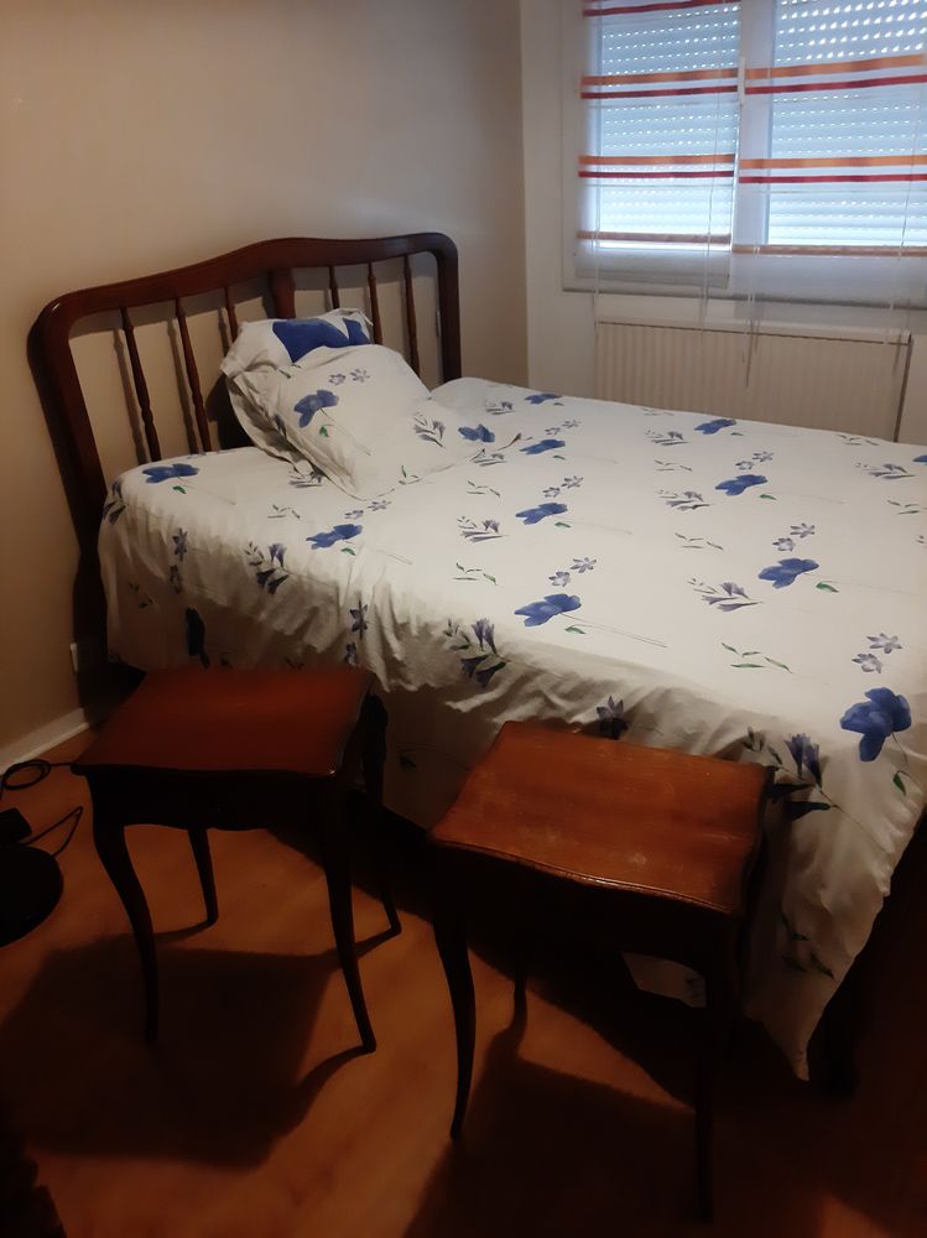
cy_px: 619
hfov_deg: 53.0
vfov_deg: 67.3
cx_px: 464
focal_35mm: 26
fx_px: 929
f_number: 1.7
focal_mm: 3.93
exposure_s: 1/50
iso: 500
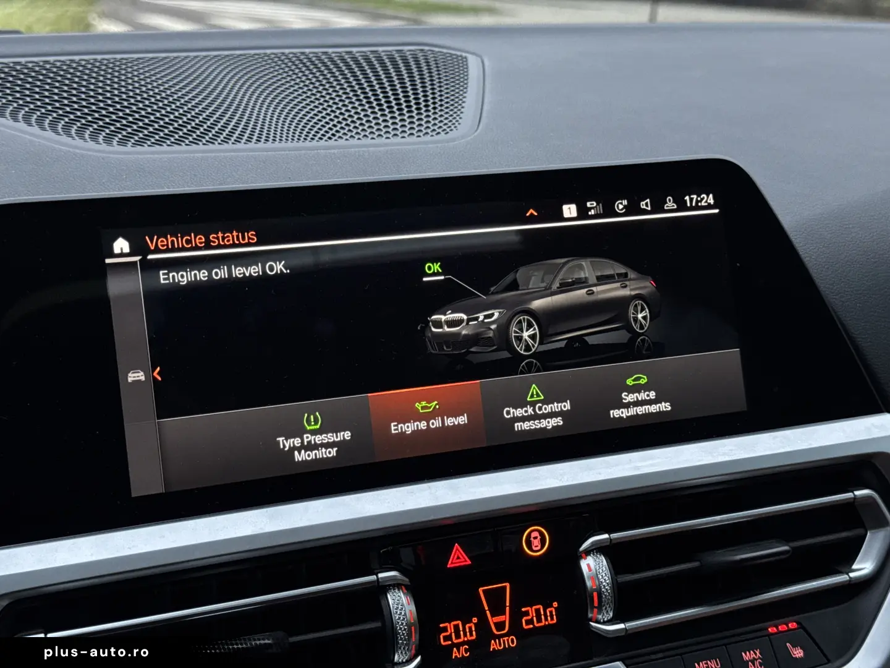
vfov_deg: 30.3
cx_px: 445
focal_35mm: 48
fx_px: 1234
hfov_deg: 39.7
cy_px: 334
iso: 320
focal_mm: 6.76
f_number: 1.78
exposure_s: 1/34
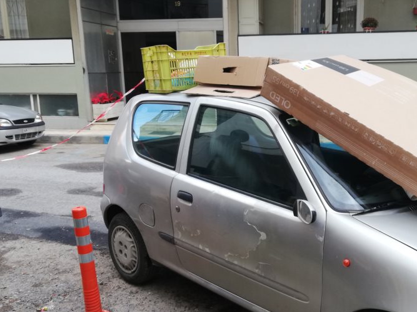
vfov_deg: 36.7
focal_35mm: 39
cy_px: 178
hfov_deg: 47.2
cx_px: 272
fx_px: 470
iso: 80
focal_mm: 3.81
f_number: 2.2
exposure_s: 1/120
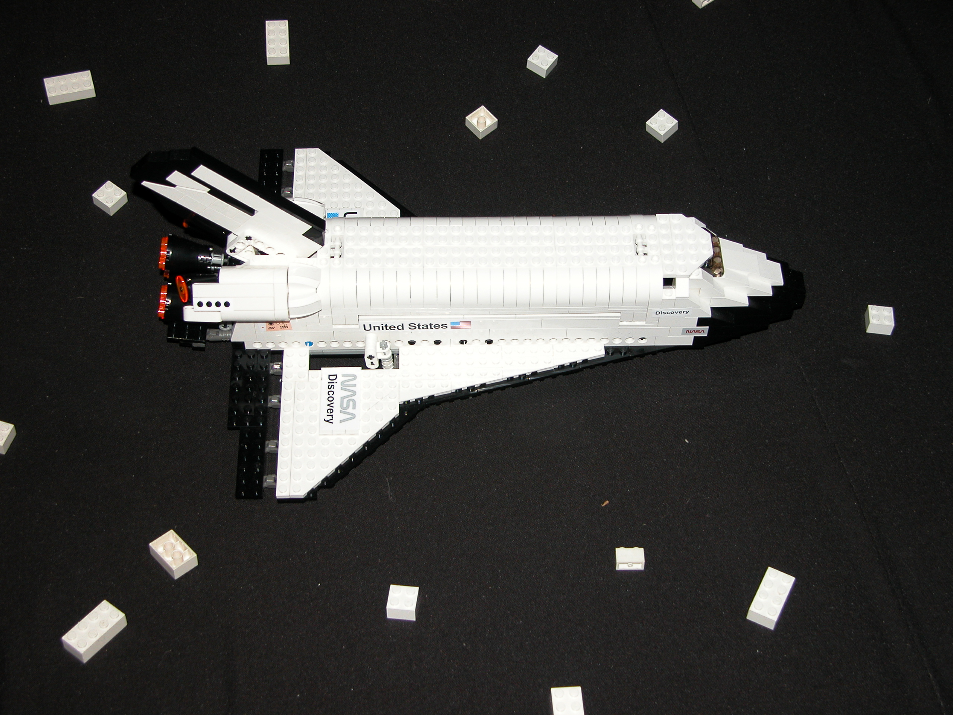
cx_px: 476
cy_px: 358
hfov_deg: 33.2
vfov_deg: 25.2
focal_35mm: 58
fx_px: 1597
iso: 100
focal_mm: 14.7
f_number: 3.1
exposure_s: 1/60
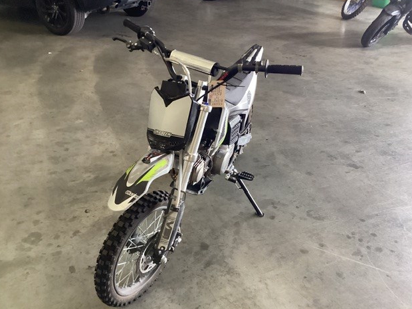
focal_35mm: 32
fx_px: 381
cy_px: 154
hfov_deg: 56.8
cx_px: 209
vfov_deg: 44.2
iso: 400
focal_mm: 3.3
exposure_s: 1/40
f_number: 2.4
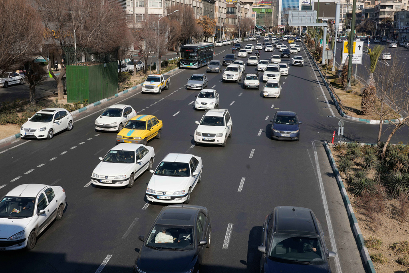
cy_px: 136
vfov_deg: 31.2
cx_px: 204
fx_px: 489
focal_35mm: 43
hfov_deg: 45.4
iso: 400
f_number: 11
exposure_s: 1/800
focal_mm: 43
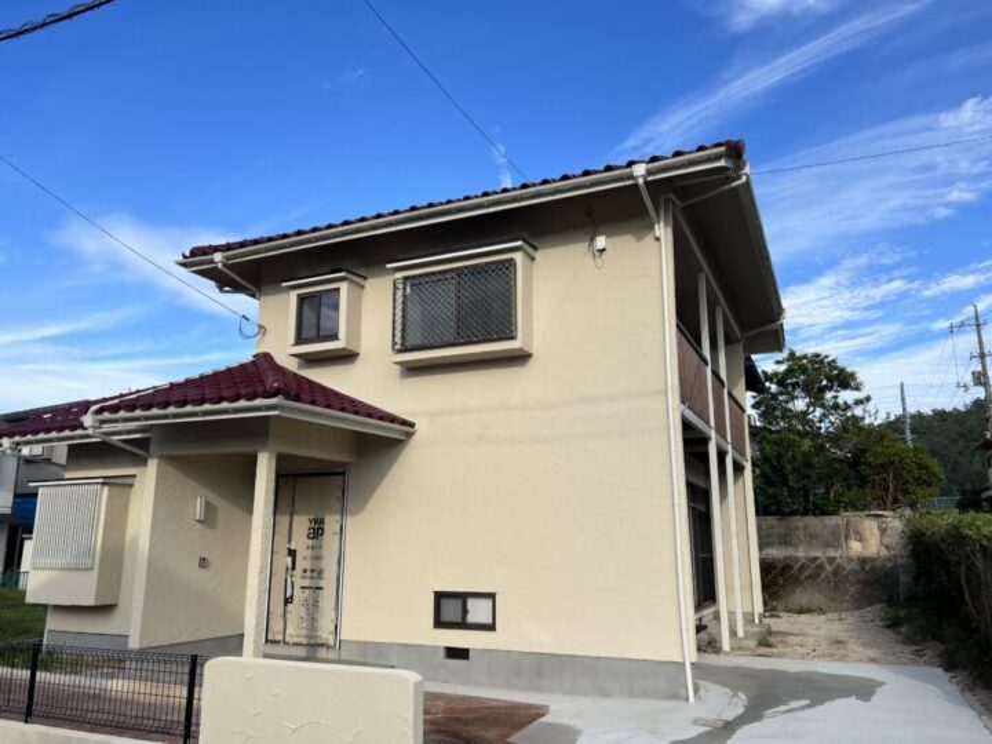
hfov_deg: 67.3
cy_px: 372
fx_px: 745
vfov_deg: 53.1
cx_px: 496
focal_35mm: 26
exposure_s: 1/2353
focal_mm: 5.7
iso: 50
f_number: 1.5
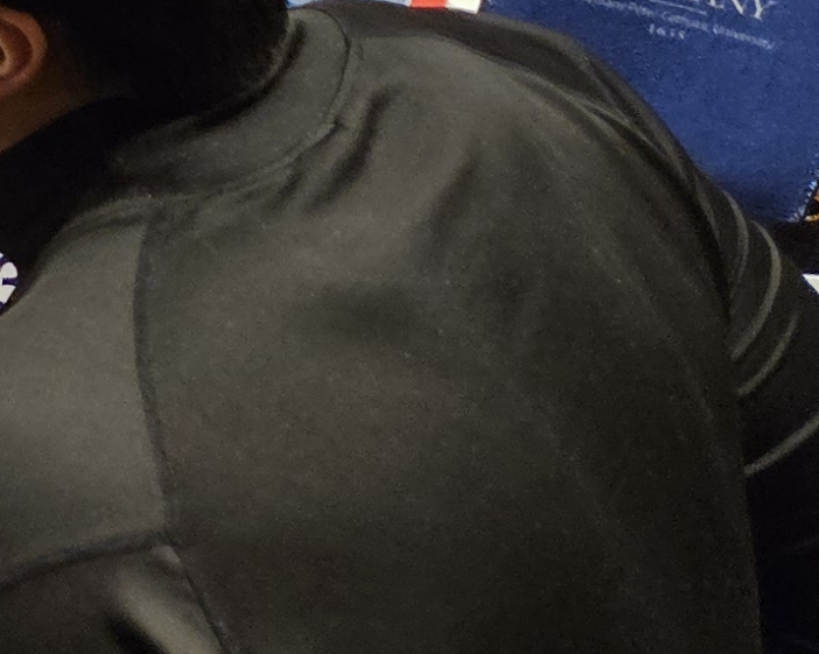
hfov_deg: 11.7
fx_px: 3101
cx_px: -1283
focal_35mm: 128
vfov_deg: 11.0
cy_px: -648
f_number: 1.8
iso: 320
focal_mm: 5.4
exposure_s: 1/100
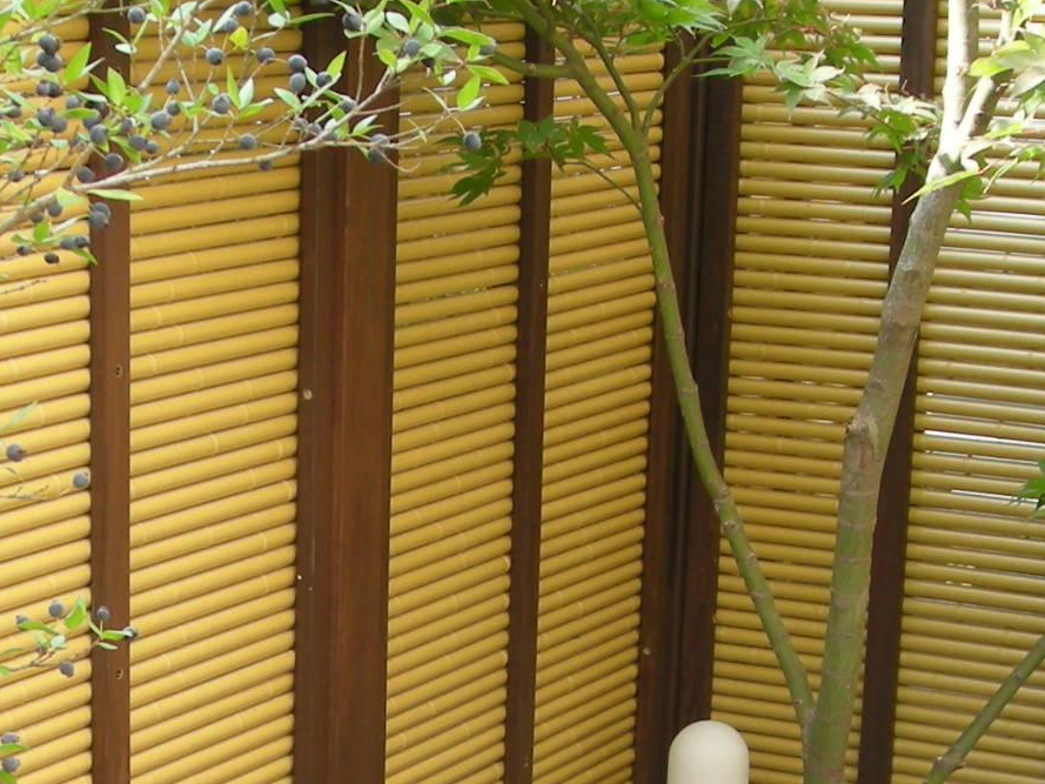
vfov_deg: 14.4
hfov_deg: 19.0
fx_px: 3080
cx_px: 192
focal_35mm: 102
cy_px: 703
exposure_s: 1/78.5
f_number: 2.8
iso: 50
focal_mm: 5.7
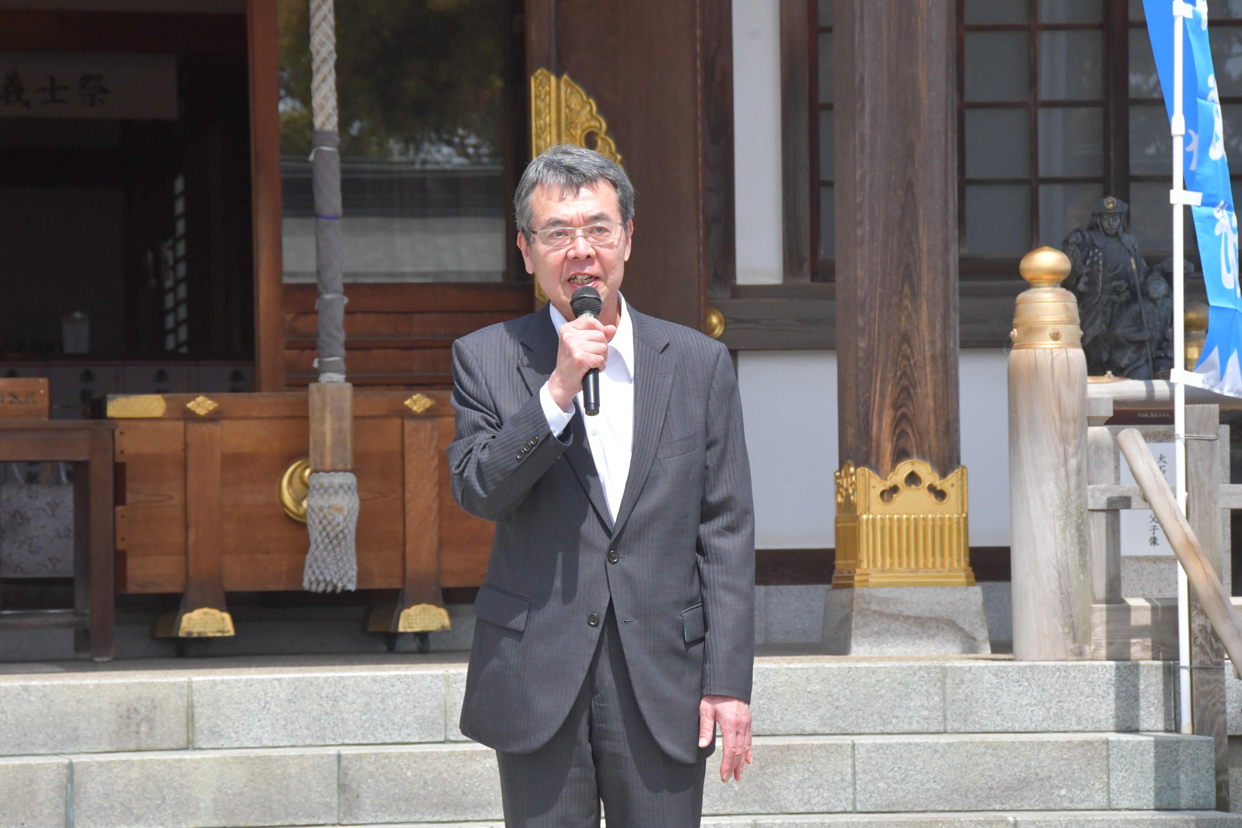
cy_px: 414
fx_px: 5796
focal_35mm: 168
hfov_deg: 12.2
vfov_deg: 8.2
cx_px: 621
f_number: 16
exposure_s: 1/1000
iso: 2000
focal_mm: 112
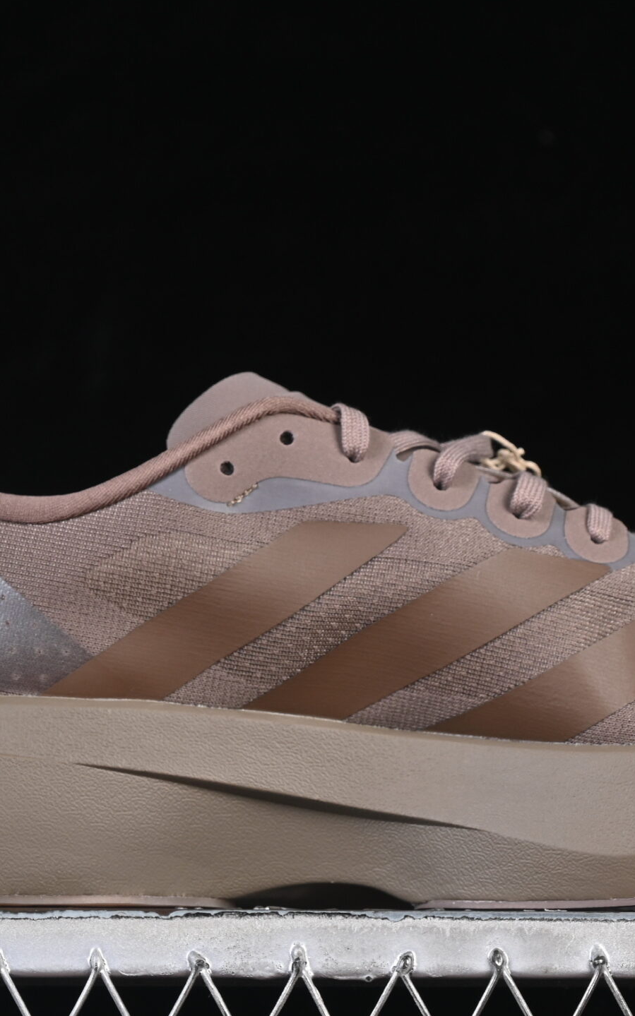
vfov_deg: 15.4
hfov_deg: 9.6
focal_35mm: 136
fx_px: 3767
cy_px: 536
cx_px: 372
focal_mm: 50
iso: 160
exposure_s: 1/60
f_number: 7.1
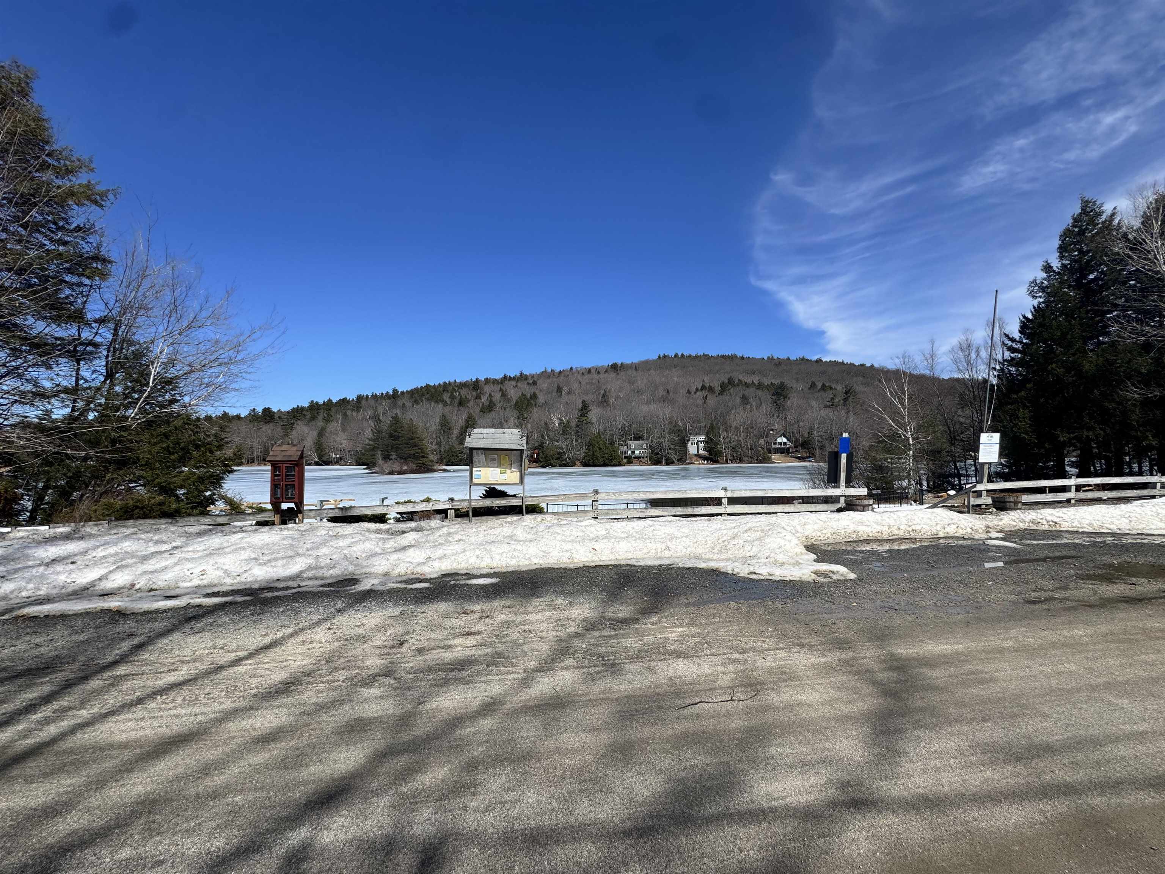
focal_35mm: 14
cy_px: 437
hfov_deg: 102.1
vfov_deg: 85.7
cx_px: 582
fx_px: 471
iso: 50
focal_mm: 2.22
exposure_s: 1/3247
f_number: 2.2
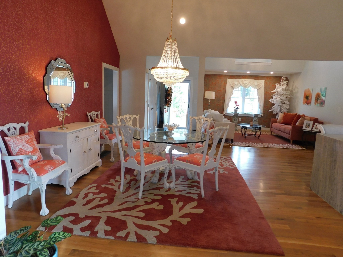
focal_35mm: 23
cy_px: 128
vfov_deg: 58.9
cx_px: 172
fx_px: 228
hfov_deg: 73.9
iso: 125
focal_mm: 4
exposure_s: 1/30
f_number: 3
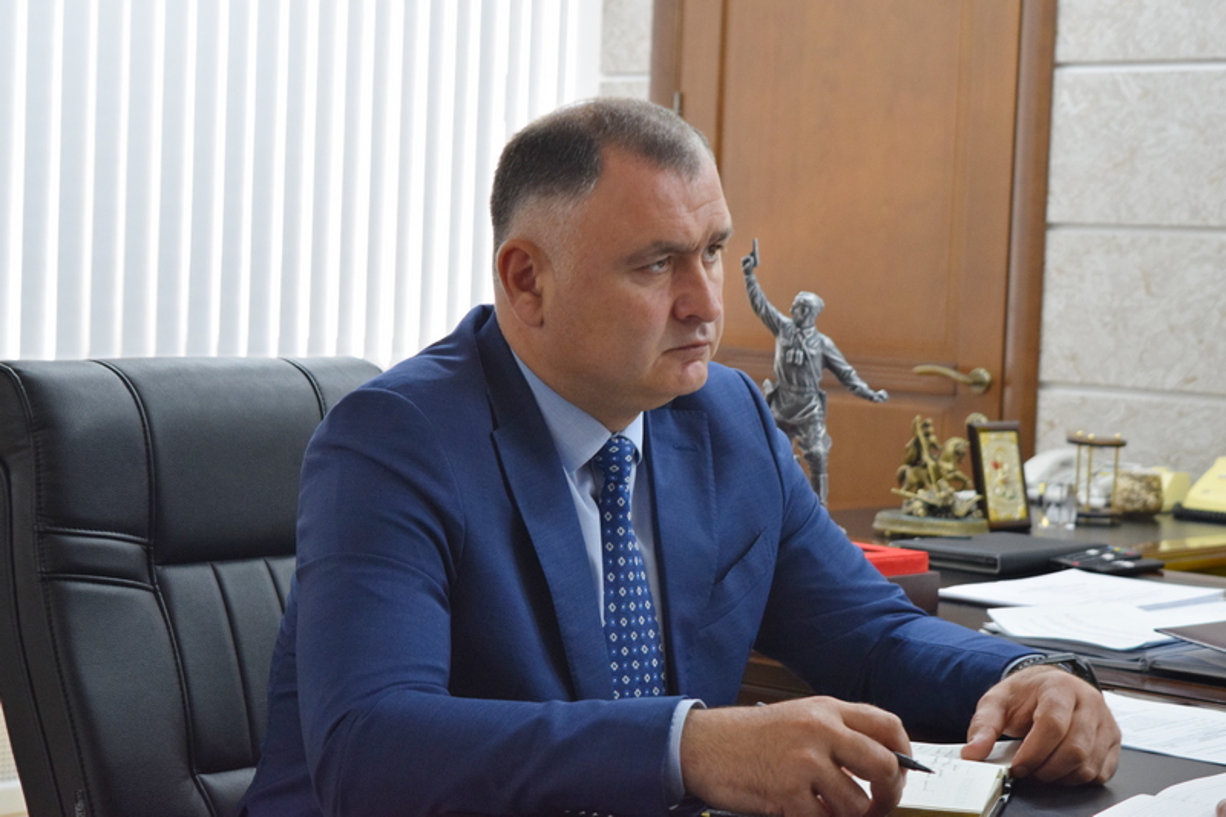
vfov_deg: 18.2
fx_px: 2553
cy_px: 408
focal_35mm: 75
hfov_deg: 27.0
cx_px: 613
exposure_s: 1/60
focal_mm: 50
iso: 1400
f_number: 5.6
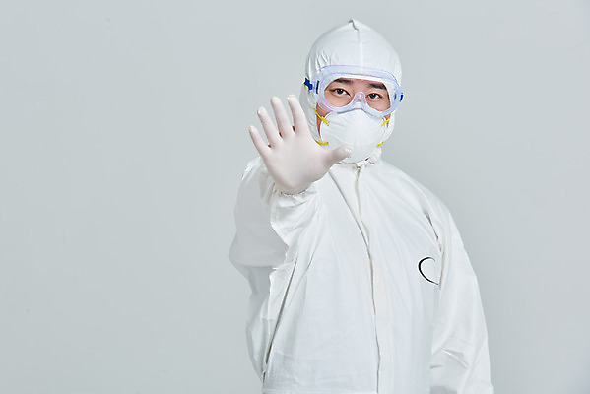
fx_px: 2541
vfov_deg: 8.9
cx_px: 295
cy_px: 197
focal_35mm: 155
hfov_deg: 13.2
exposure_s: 1/125
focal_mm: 155
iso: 100
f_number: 14
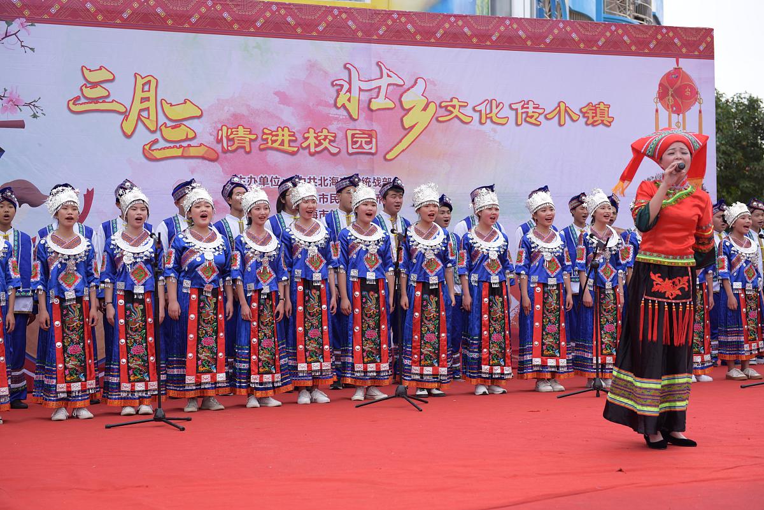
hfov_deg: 34.5
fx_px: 1231
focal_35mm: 58
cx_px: 382
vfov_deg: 23.4
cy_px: 255
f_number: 3.5
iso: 100
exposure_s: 1/200
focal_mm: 58
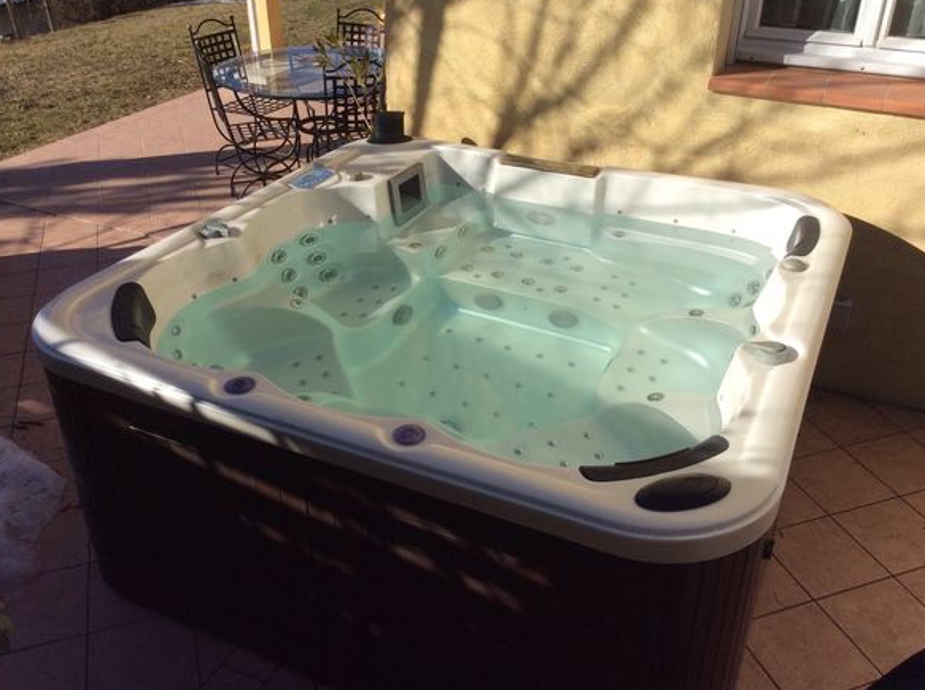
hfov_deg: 55.4
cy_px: 335
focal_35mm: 33
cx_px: 459
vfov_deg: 42.8
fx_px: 880
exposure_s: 1/1789
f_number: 2.4
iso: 32
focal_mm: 3.3
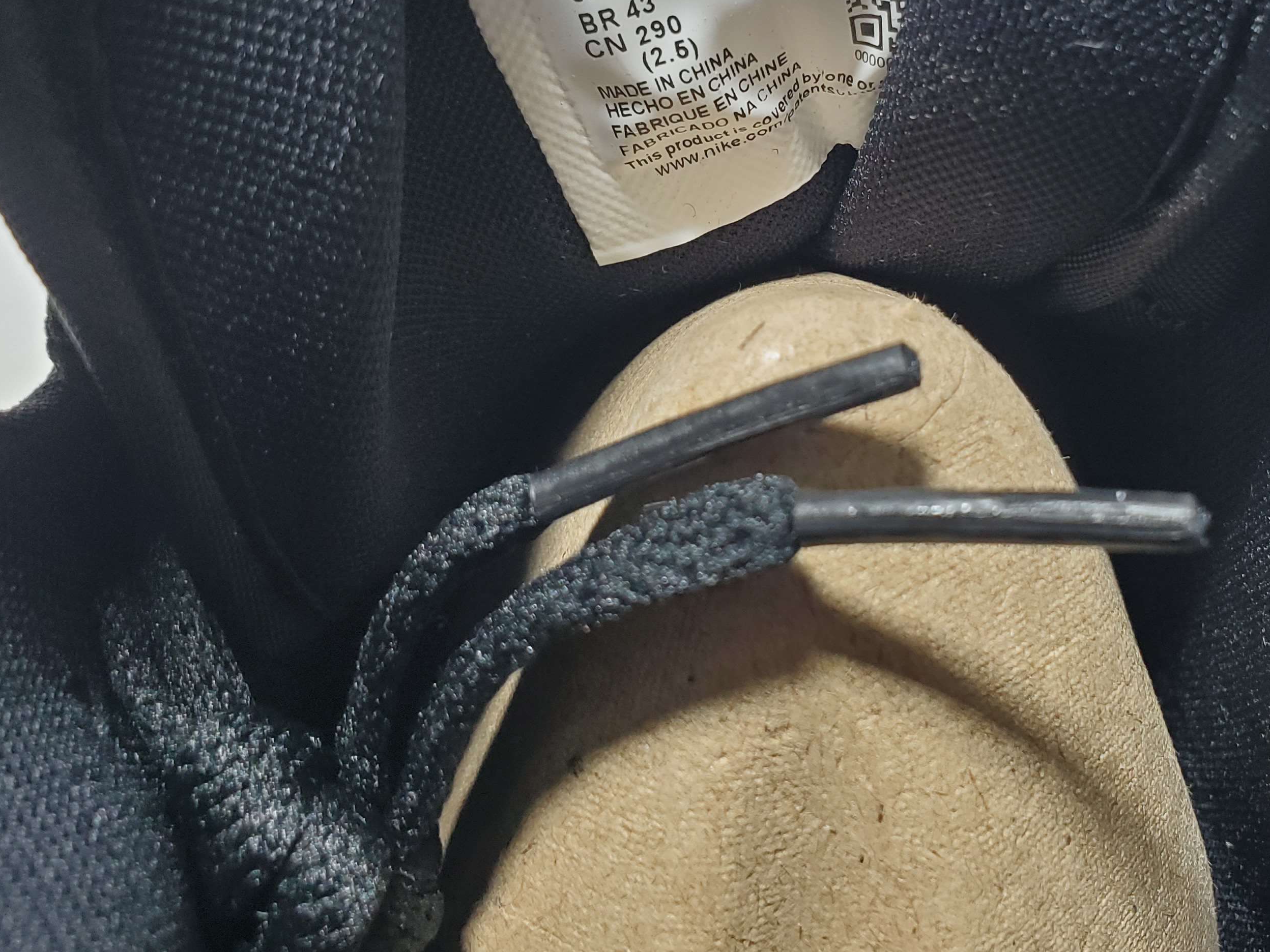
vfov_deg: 33.5
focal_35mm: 42
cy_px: 211
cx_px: 876
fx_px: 1541
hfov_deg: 44.0
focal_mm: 4.3
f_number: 2.4
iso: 100
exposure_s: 1/100
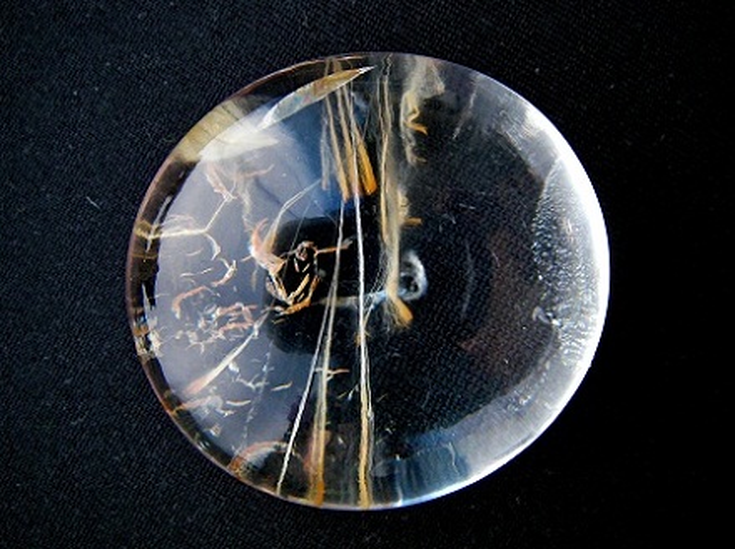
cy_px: 274
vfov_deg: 37.7
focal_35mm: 38
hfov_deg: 49.0
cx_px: 368
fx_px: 806
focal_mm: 6.3
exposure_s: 1/6.6
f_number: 3.3
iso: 100
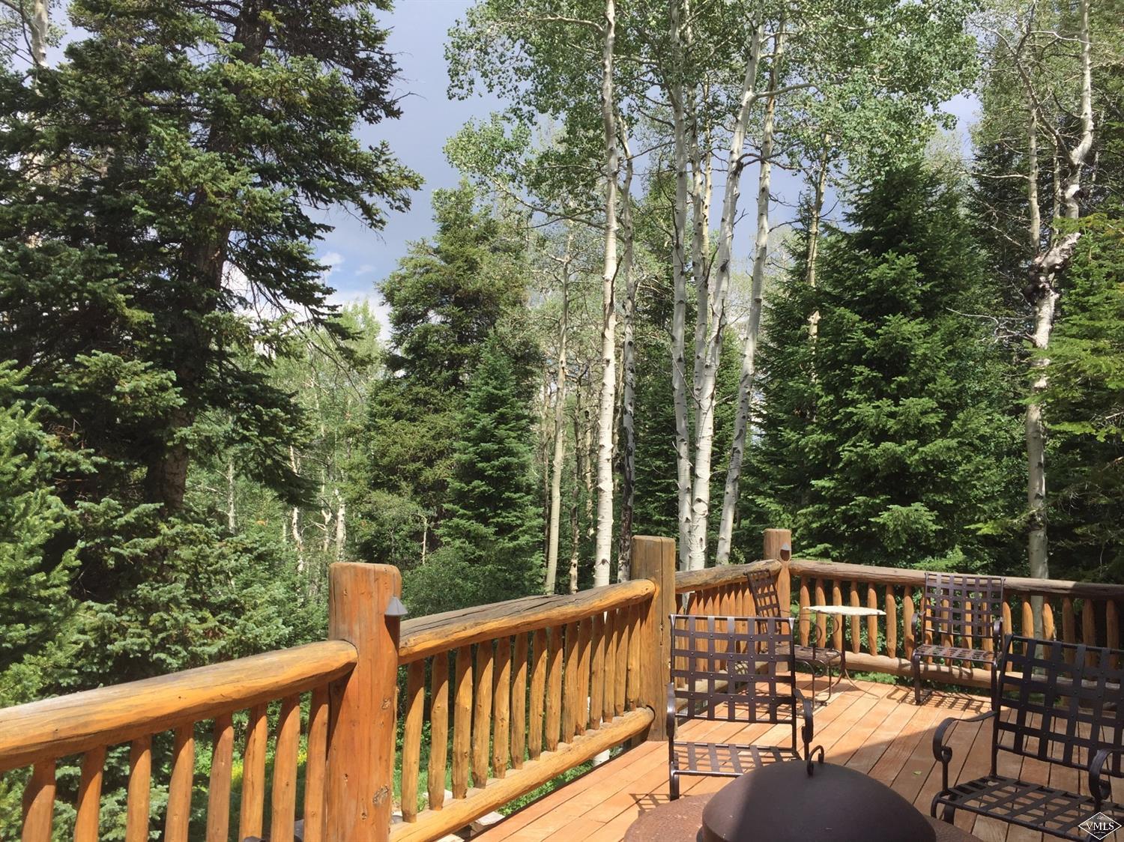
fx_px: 941
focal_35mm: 29
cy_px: 421
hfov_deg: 61.7
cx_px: 562
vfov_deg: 48.2
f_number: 2.2
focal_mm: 4.15
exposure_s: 1/964
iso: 32
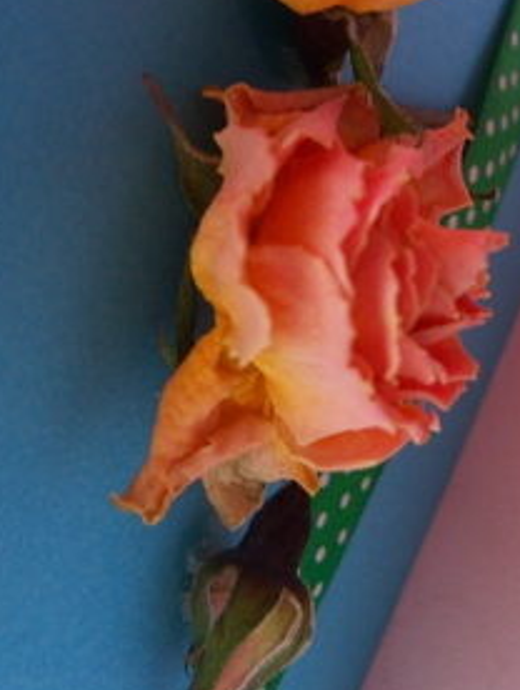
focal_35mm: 57
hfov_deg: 25.7
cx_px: 285
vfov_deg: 32.9
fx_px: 1138
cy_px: 148
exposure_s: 1/60
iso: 100
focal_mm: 6.2
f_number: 3.5
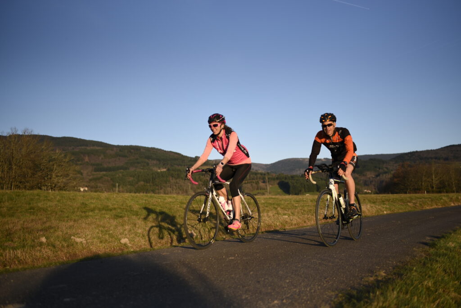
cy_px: 154
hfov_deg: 54.4
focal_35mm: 35
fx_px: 448
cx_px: 230
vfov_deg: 37.9
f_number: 1.8
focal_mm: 35
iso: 160
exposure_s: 1/4000
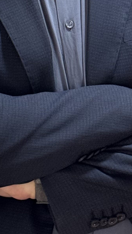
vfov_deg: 12.0
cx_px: -6
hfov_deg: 6.8
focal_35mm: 177
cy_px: -18
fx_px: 1101
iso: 200
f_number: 1.78
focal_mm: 6.76
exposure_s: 1/50
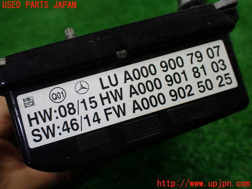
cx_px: 126
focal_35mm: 30
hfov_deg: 60.0
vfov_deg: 46.8
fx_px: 218
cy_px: 94
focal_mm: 5.4
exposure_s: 1/125
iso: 200
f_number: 2.3
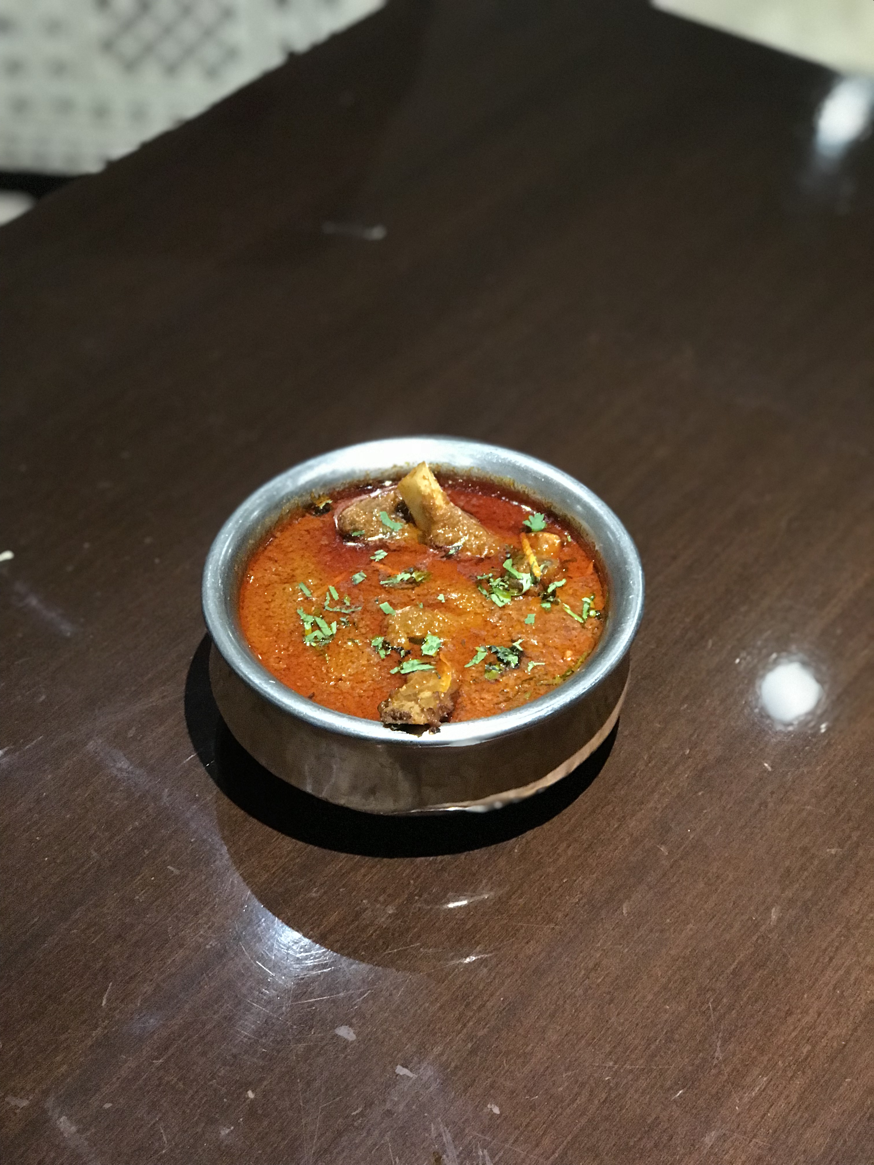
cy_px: 582
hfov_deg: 25.7
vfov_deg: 33.8
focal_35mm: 57
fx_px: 1919
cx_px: 437
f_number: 2.8
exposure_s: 1/50
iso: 640
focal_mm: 6.6
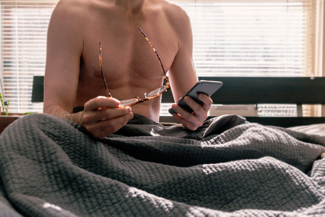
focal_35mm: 48
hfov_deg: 41.1
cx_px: 162
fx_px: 433
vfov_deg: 28.1
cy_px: 108
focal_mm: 48
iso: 400
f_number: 6.3
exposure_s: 1/160
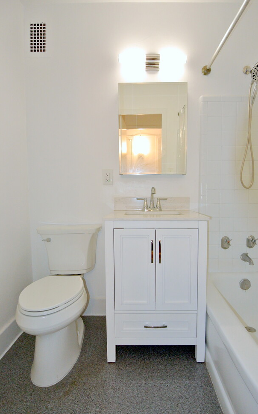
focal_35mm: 19
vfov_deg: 88.0
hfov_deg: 62.1
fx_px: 214
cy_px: 208
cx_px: 142
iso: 280
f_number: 3.5
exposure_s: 1/60
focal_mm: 6.7
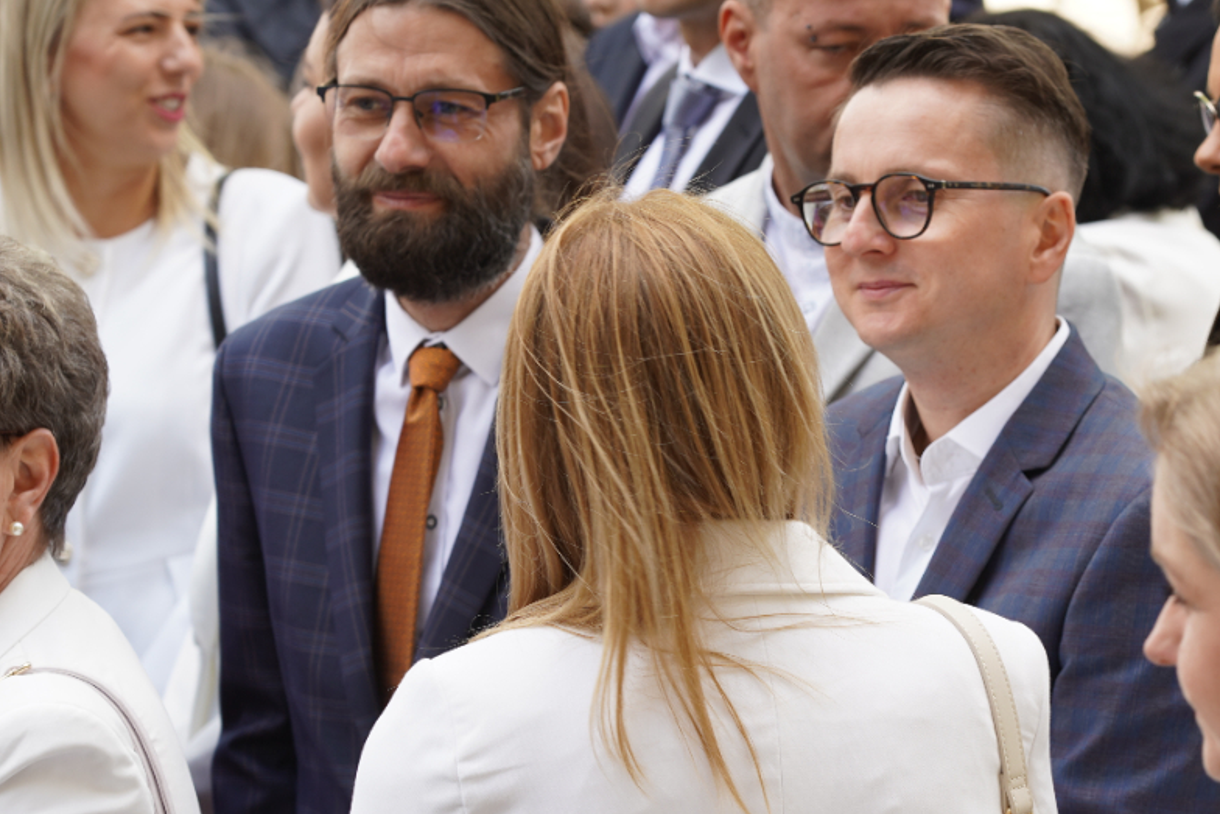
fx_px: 5897
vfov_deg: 7.9
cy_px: 519
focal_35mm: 174
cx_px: 853
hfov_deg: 11.8
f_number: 5.6
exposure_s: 1/100
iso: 160
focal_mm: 105
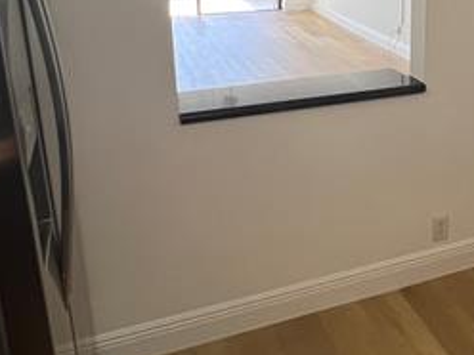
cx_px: 411
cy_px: 65
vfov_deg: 33.2
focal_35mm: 42
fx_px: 575
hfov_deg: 41.8
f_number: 1.8
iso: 160
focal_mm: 1.57
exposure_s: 1/120
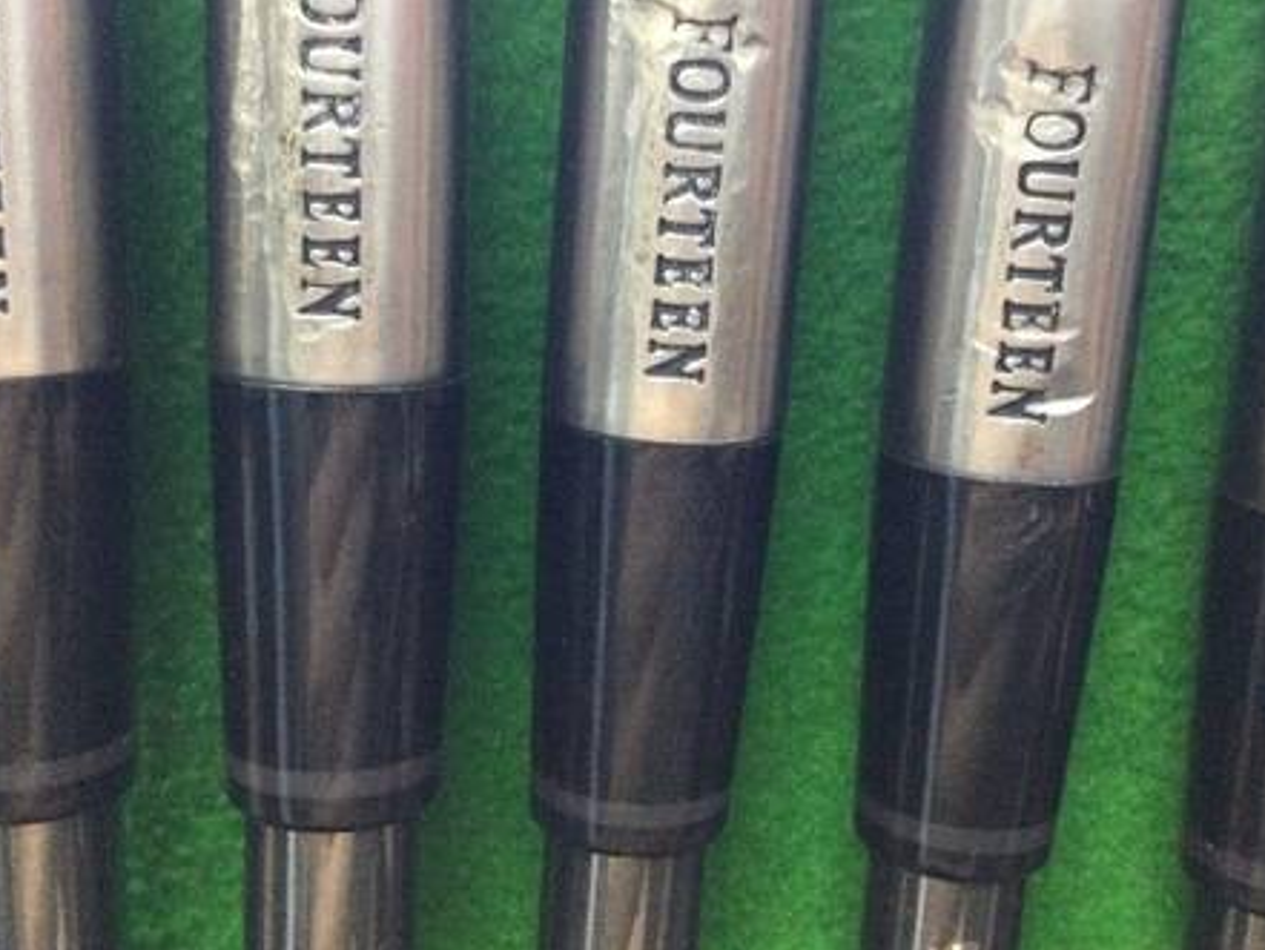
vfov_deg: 32.2
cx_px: 654
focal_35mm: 45
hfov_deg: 42.1
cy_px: 453
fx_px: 1645
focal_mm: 3.3
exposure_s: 1/20
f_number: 2.4
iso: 200
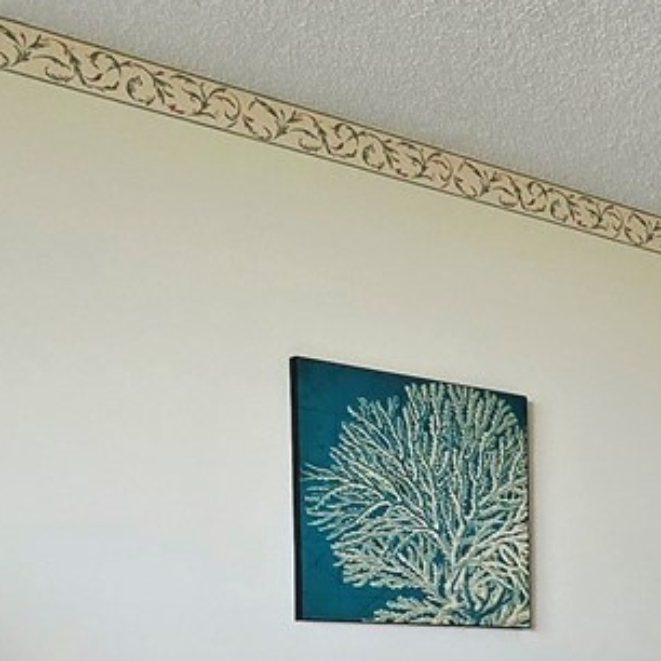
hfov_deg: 24.1
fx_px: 1296
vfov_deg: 26.1
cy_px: 752
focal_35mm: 60
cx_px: 918
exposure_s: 1/120
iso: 100
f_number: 2.2
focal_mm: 2.2
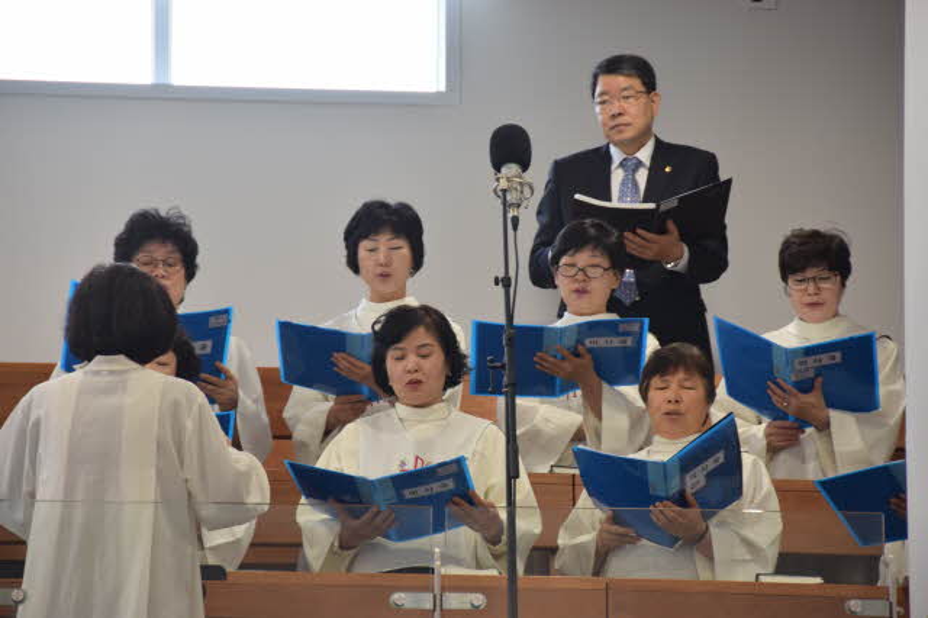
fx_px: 6570
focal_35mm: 255
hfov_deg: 8.1
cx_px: 464
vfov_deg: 5.4
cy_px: 309
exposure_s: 1/125
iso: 1000
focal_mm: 170
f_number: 5.6
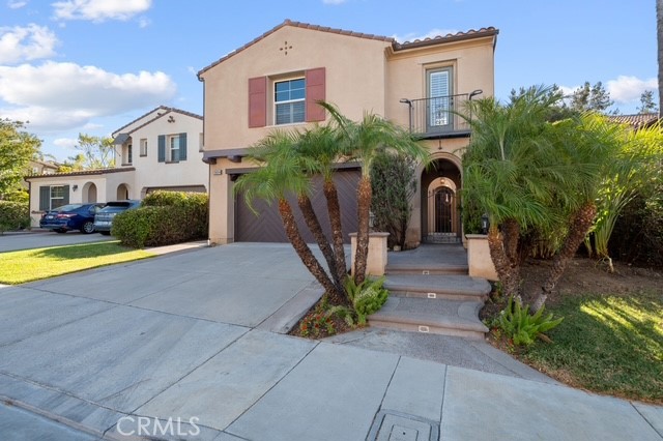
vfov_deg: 67.3
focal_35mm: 18
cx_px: 332
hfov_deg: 90.0
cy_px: 220
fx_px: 331
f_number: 5.6
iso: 200
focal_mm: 18
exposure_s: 1/250
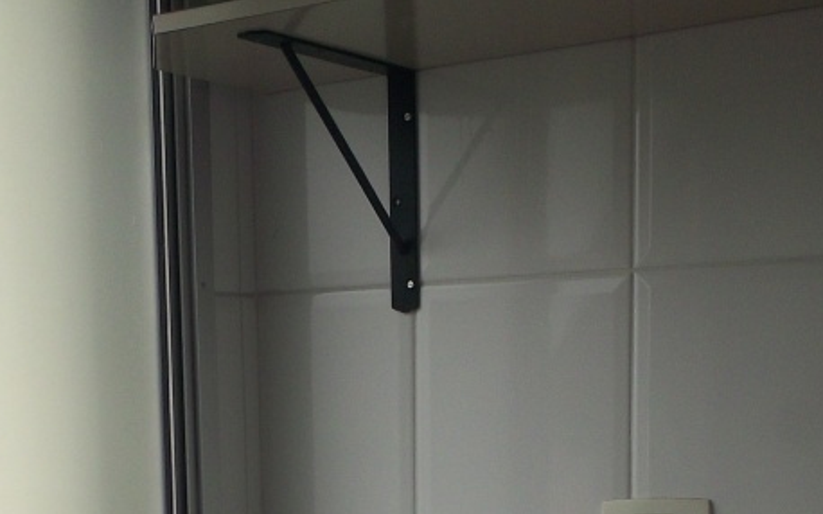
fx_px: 2018
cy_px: 629
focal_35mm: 90
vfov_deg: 14.0
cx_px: 288
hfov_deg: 23.0
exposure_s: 1/200
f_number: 4.5
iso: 80
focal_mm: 6.3
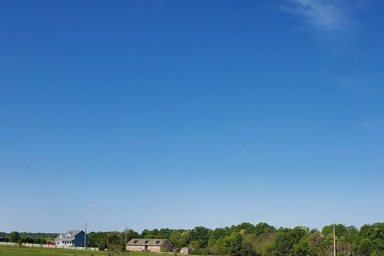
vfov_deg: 30.5
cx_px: 250
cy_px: 202
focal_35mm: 43
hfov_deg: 44.9
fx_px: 459
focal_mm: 4.3
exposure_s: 1/2339
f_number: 2.4
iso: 50
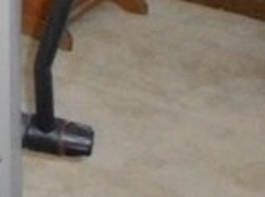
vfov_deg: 7.9
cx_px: -210
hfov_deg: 10.5
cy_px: -232
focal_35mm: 177
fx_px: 1352
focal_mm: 4.5
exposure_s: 1/25
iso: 640
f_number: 3.7
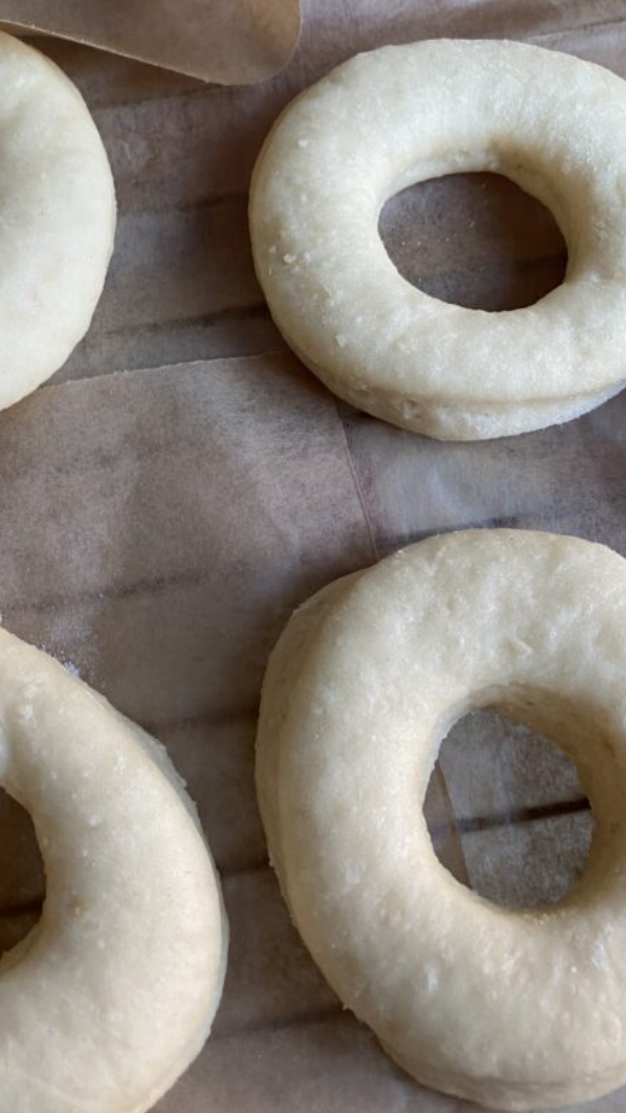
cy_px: 515
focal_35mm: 37
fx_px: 1092
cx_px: 172
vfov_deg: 54.0
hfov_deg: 31.5
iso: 125
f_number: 1.8
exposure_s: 1/60
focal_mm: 4.25
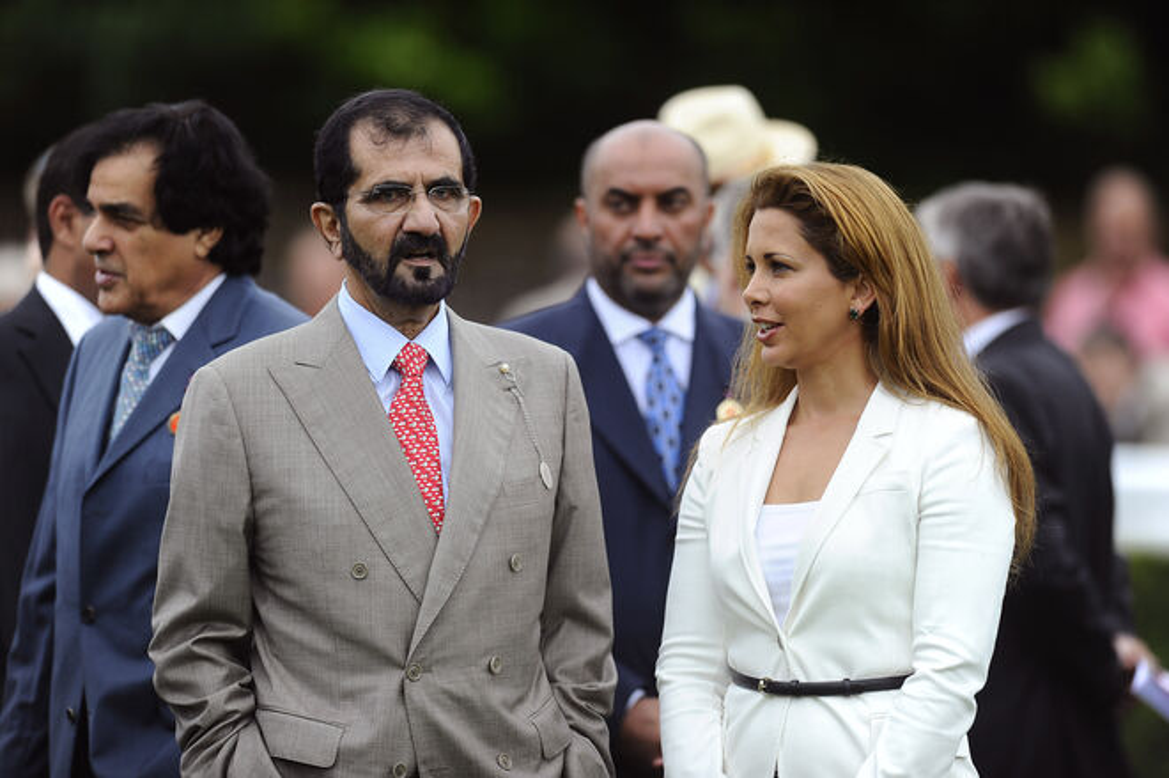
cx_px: 584
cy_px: 389
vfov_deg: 4.6
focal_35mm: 300
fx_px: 9734
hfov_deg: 6.9
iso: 400
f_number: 2.8
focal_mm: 300
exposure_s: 1/1250
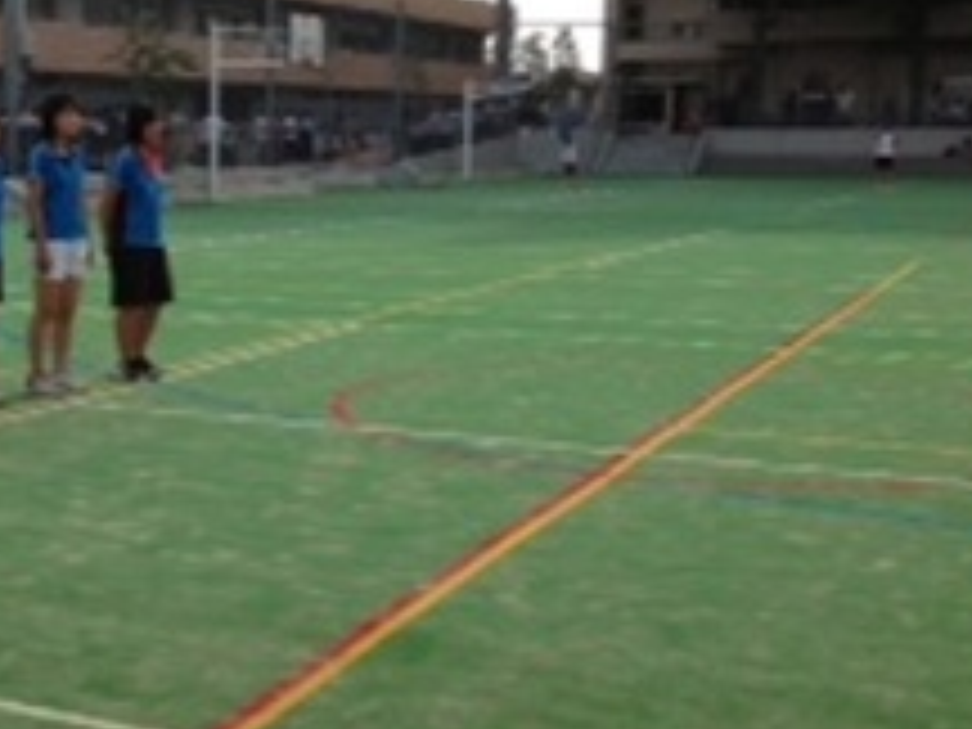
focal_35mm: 61
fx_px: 1713
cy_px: 292
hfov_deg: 30.6
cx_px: 140
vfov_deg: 24.0
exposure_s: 1/809
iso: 50
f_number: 2.4
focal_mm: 4.13
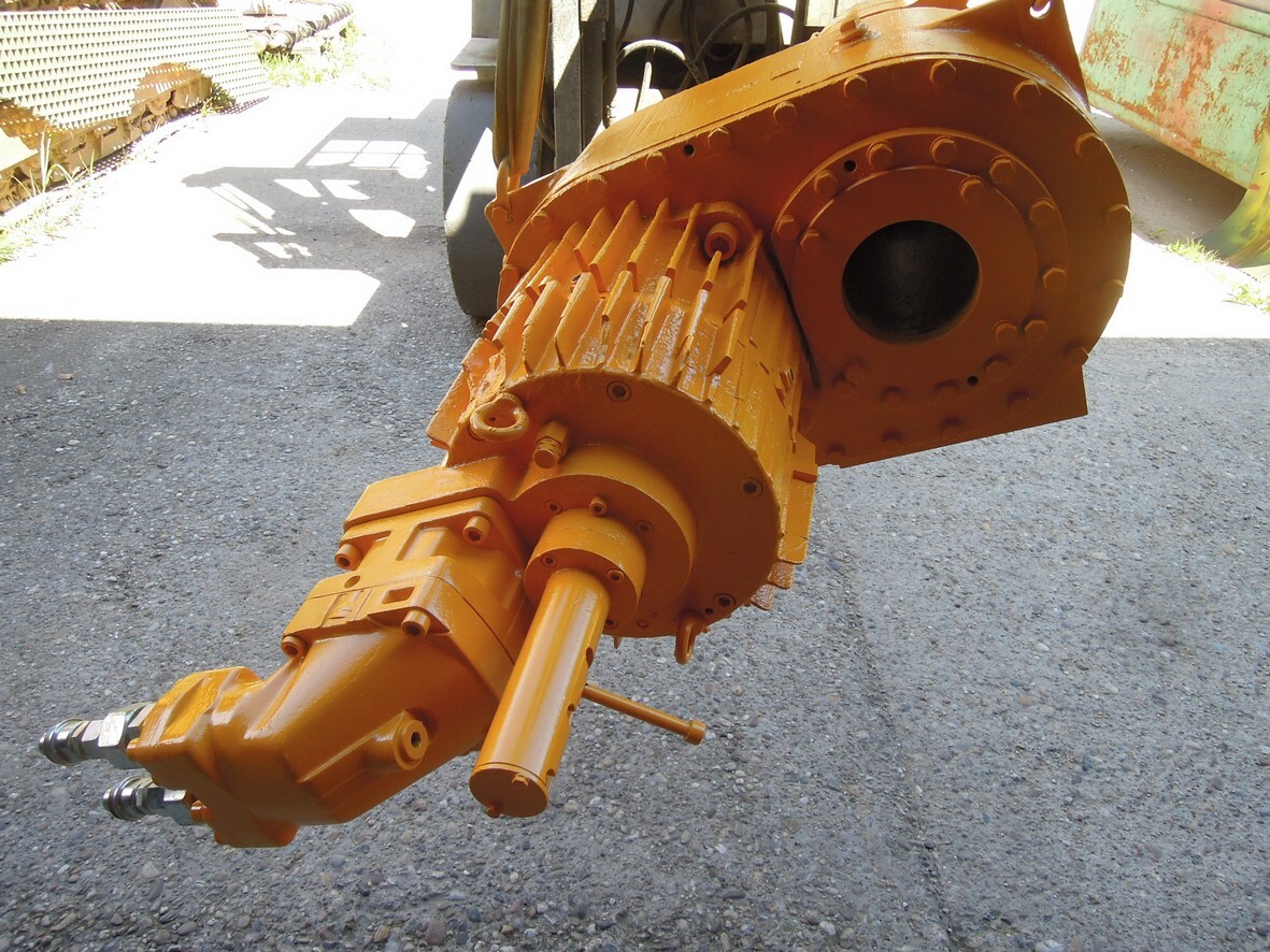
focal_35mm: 24
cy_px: 476
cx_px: 635
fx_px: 881
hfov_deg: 71.6
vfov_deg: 56.8
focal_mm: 4.3
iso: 160
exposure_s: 1/320
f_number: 2.8
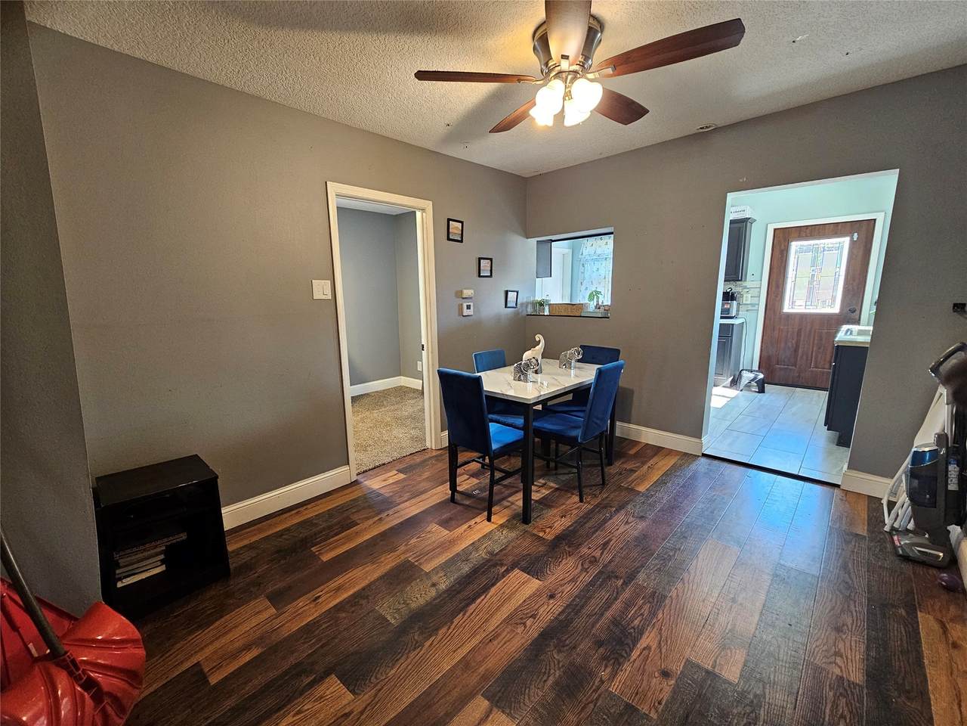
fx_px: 363
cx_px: 484
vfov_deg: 89.9
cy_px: 363
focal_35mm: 13
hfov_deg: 106.2
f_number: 2.2
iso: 320
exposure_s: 1/30
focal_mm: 2.2
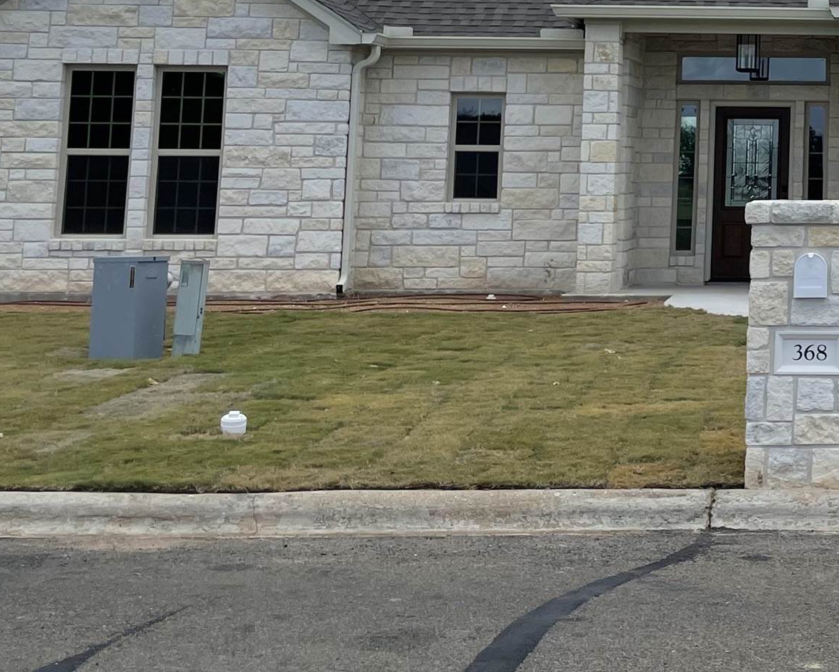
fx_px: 1689
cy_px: 15
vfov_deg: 21.8
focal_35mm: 68
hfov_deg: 25.2
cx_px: 1004
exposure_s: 1/6135
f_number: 1.6
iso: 32
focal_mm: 4.2
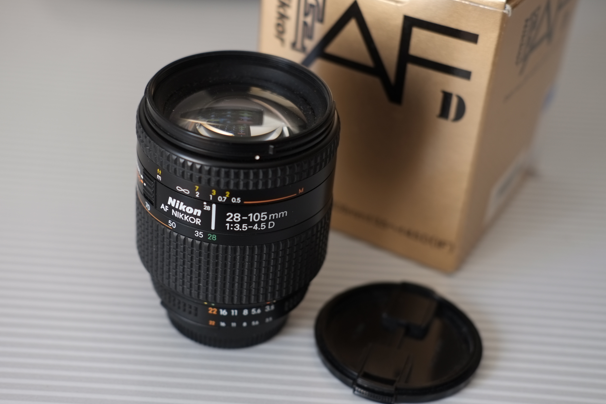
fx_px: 976
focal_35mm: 58
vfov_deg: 23.4
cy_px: 209
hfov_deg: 34.5
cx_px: 283
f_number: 2.8
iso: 200
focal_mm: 35
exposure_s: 1/90
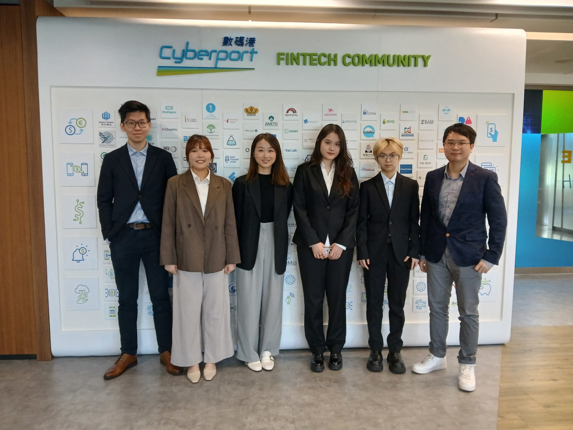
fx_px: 430
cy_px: 215
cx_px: 286
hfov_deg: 67.3
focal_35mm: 26
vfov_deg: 53.1
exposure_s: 1/50
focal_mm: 3.98
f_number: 1.8
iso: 250
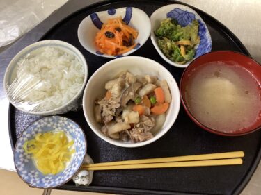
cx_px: 130
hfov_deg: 58.4
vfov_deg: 45.4
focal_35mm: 31
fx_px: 234
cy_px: 98
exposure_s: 1/60
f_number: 2.4
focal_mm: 3.3
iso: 250
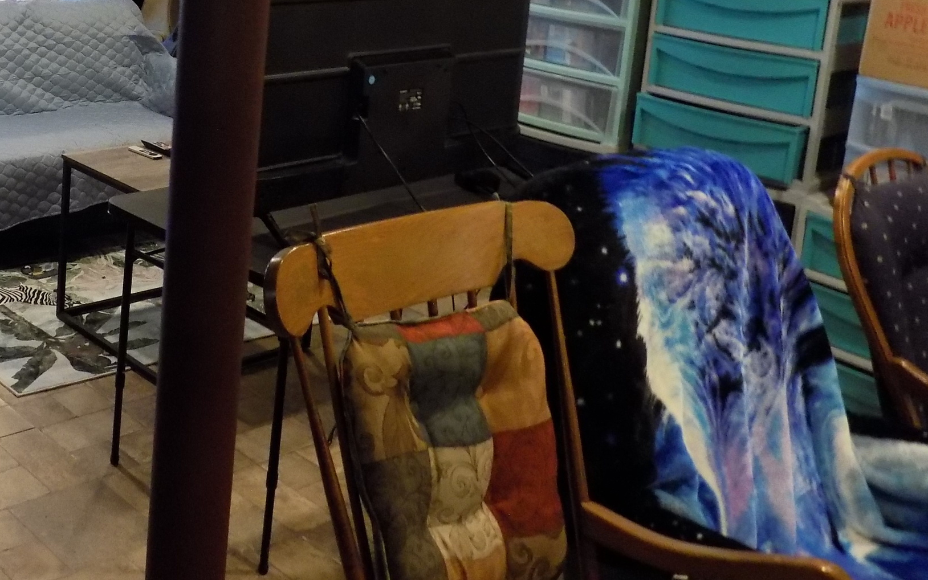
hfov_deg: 40.6
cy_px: 58
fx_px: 1164
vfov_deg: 27.0
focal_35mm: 46
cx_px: 113
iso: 400
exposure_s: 1/20
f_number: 3.1
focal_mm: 4
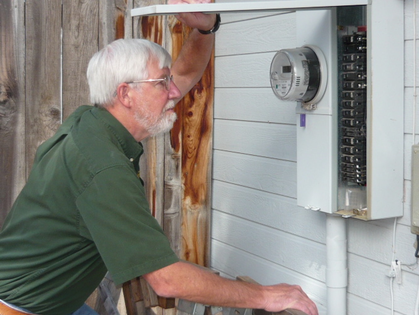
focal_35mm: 61
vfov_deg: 24.0
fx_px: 738
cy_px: 158
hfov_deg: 31.7
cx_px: 210
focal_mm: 6.3
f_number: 2.9
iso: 100
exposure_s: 1/200
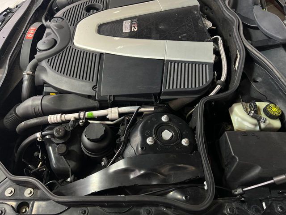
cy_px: 108
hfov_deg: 67.3
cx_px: 143
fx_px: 215
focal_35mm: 26
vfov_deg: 53.1
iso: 100
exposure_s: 1/120
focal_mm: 5.7
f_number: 1.5
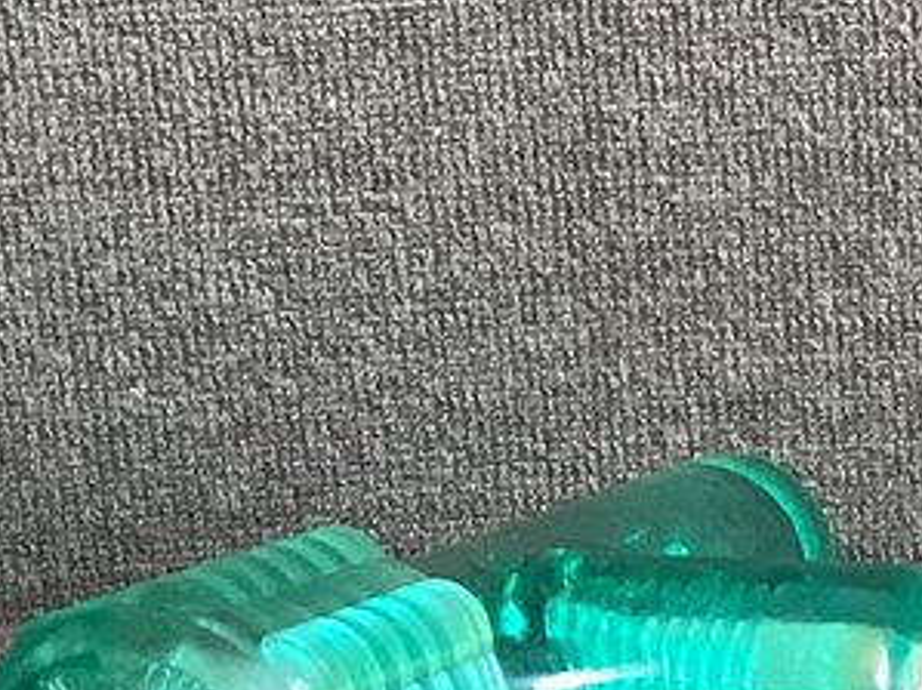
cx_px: 1580
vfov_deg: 9.3
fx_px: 4180
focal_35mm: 157
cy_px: 895
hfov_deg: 11.8
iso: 250
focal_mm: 3.3
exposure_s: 1/50
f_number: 2.4
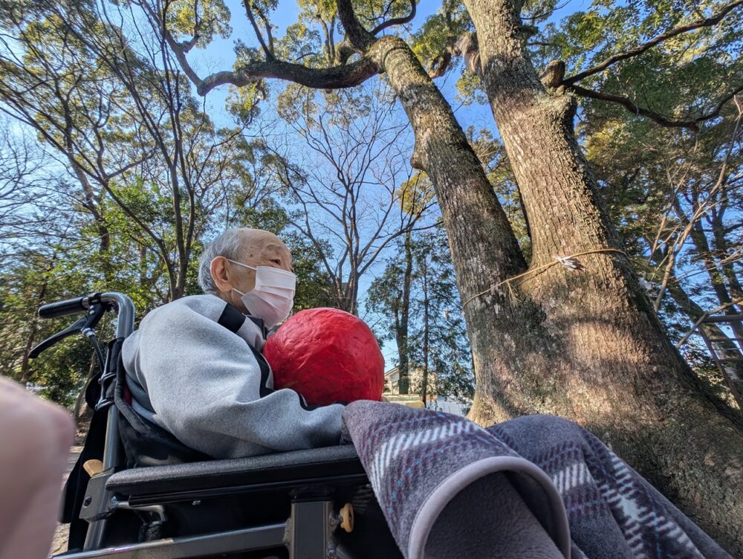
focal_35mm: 12
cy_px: 280
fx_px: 258
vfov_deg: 94.6
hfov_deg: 110.5
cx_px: 372
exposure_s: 1/560
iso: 38
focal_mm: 2.23
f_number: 1.95
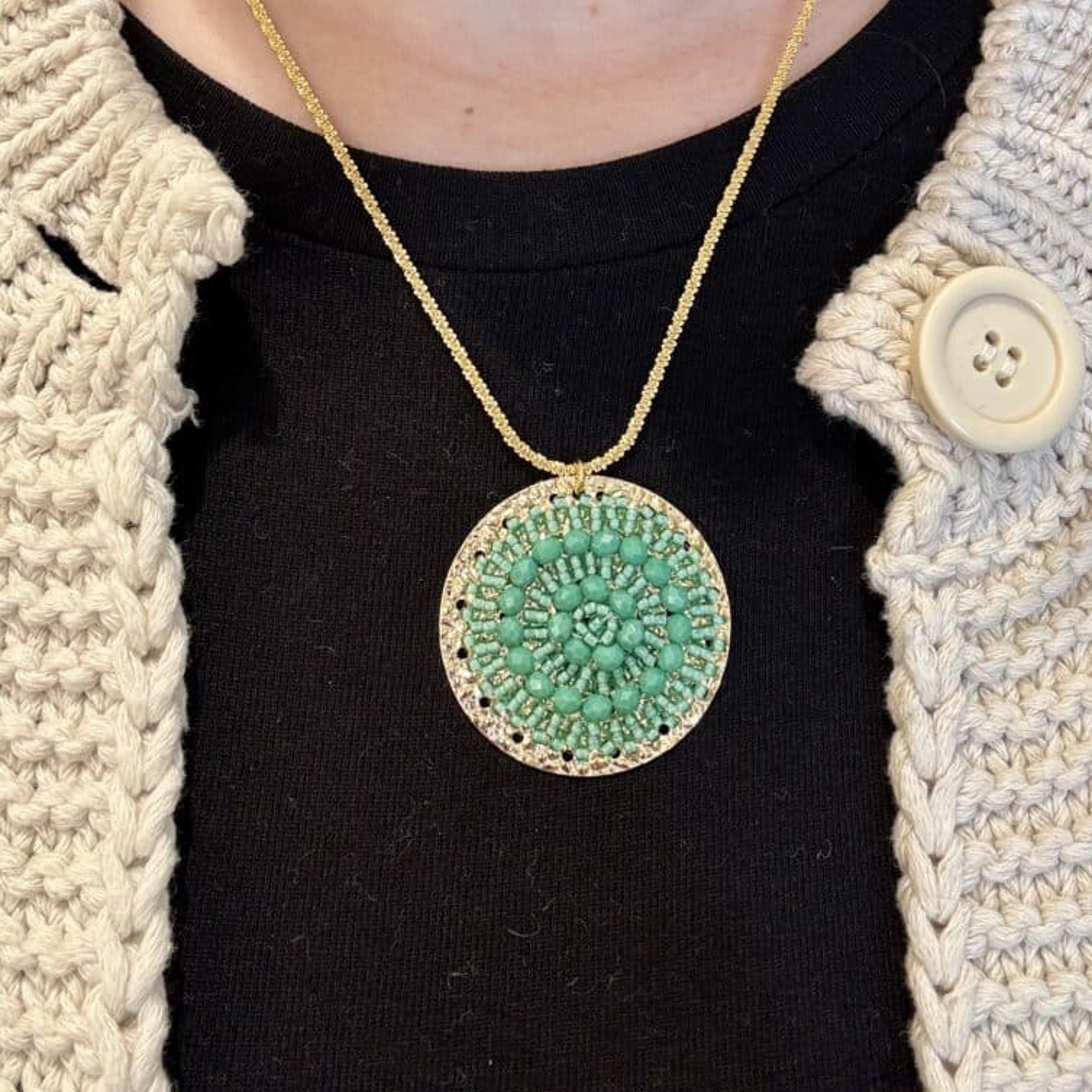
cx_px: 555
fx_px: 1285
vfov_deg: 45.5
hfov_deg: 46.0
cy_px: 379
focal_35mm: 36
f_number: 1.9
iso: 80
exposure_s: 1/50
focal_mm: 2.69
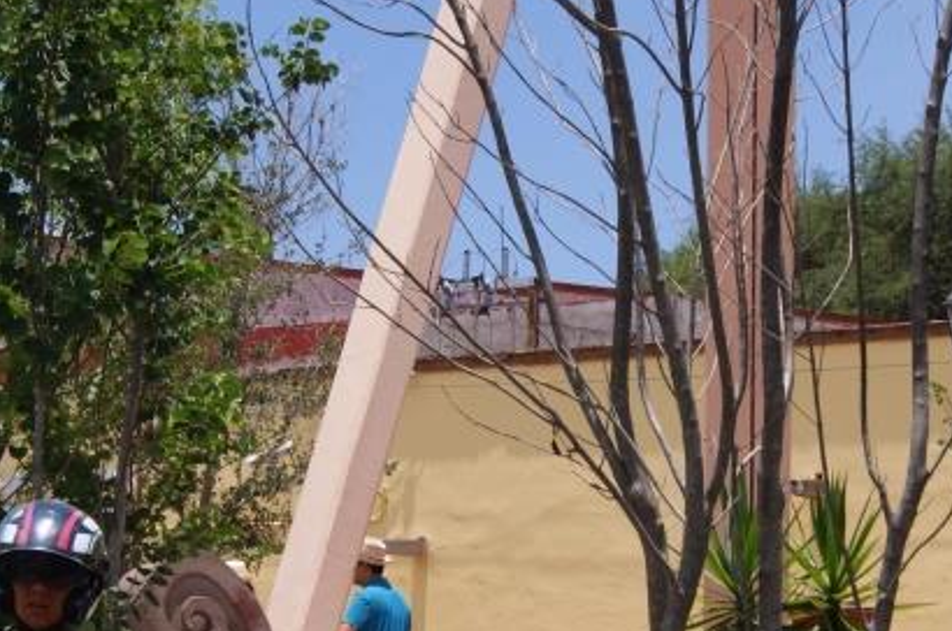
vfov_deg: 13.0
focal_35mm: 105
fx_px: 2772
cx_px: 627
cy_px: 467
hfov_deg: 19.4
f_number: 11
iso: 100
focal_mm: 28
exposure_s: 1/160
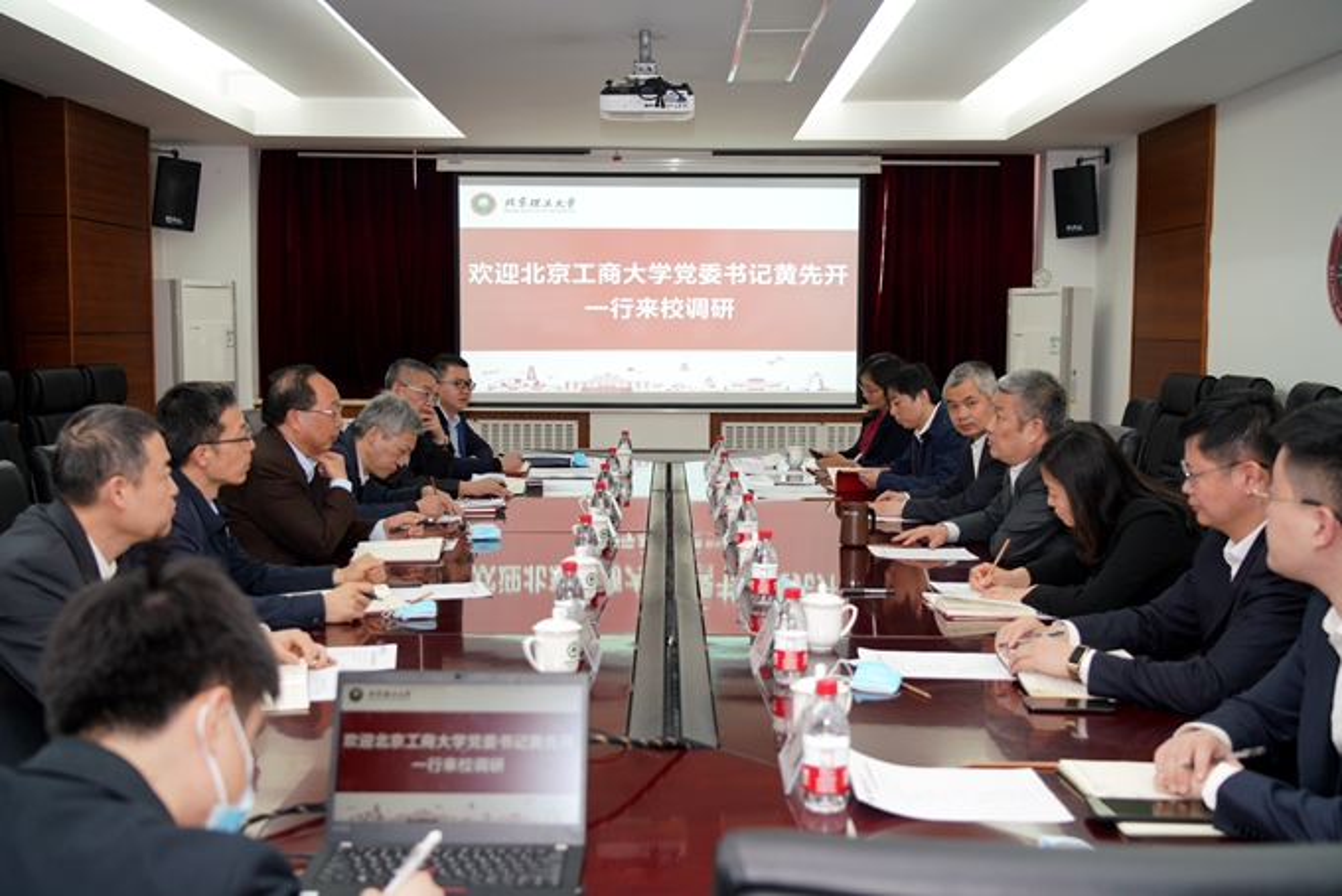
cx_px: 671
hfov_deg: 50.7
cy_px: 448
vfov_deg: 35.1
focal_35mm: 38
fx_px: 1417
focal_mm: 38
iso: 800
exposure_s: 1/125
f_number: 4
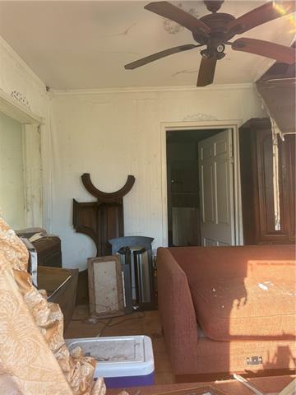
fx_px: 296
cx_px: 148
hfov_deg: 53.1
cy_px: 198
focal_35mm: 26
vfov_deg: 67.3
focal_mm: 5.96
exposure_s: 1/242
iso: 80
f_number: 1.6
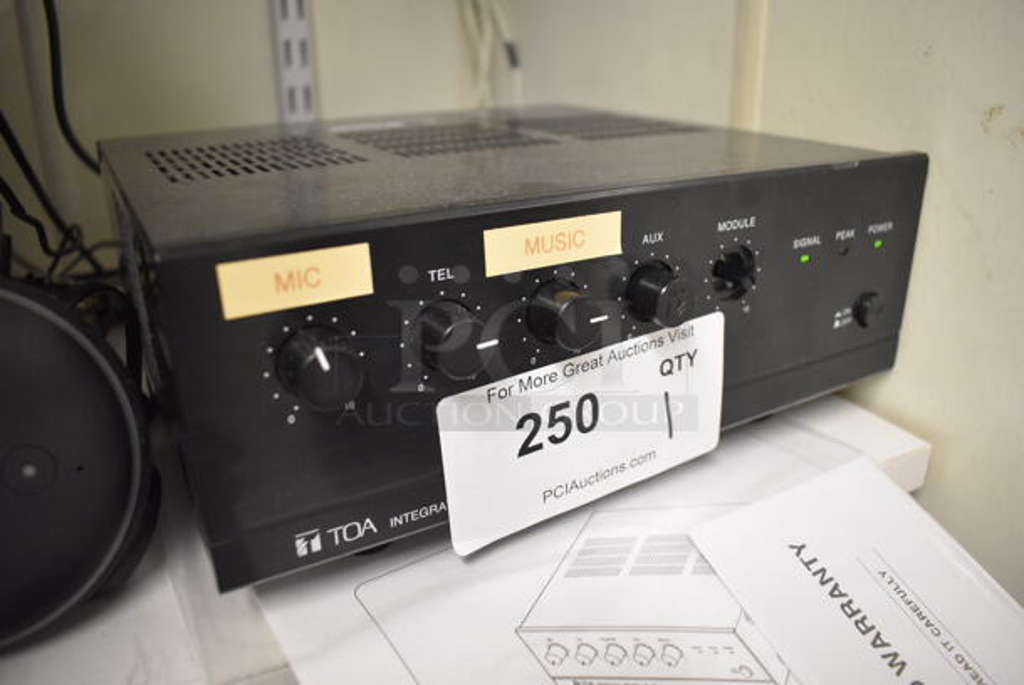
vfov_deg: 48.0
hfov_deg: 67.3
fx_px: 769
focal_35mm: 27
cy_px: 342
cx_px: 512
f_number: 4
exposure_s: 1/60
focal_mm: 18
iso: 2200
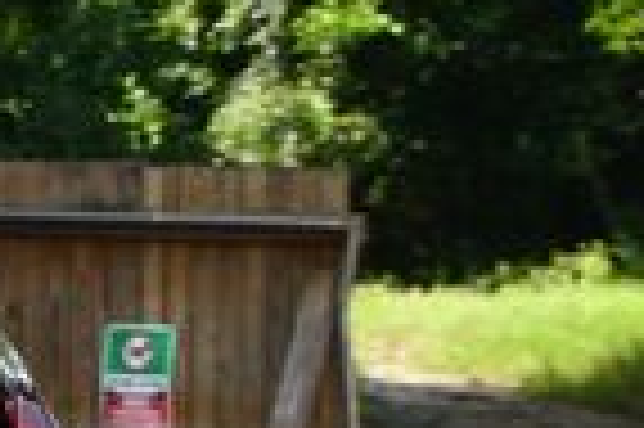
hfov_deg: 3.8
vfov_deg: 2.5
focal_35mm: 538
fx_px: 9613
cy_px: 942
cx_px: -531
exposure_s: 1/250
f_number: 7.1
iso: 200
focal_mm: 80
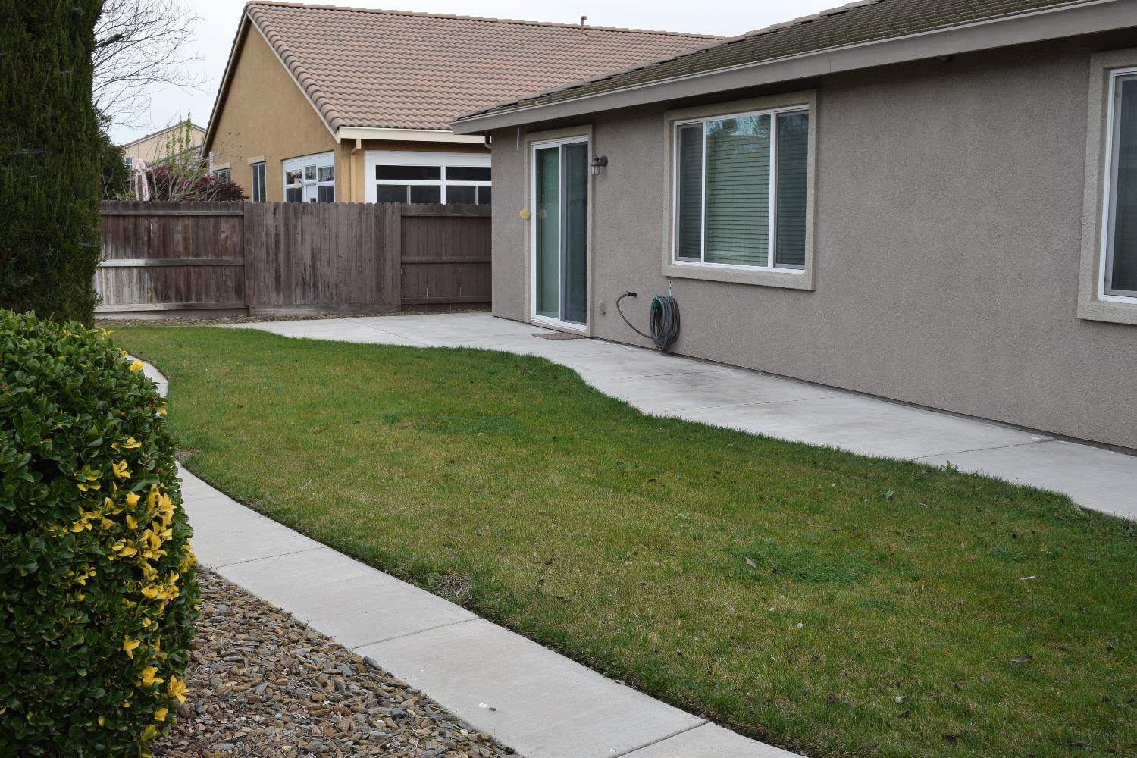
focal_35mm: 39
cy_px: 379
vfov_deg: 34.2
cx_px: 568
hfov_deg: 49.6
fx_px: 1232
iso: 360
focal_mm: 26
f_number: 8
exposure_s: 1/250
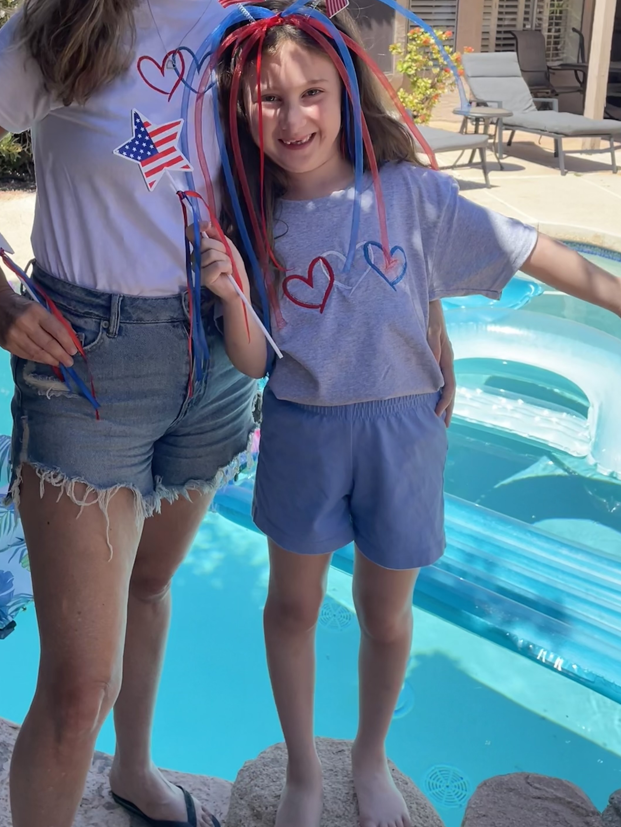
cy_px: 251
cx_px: 199
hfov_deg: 38.2
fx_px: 885
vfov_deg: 48.9
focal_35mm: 37
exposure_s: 1/1233
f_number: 1.6
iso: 32
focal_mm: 4.2
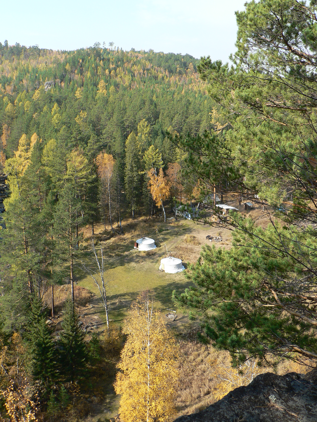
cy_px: 211
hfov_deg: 39.7
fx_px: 440
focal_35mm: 36
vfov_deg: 51.4
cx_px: 158
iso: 80
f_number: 4
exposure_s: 1/200
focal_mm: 6
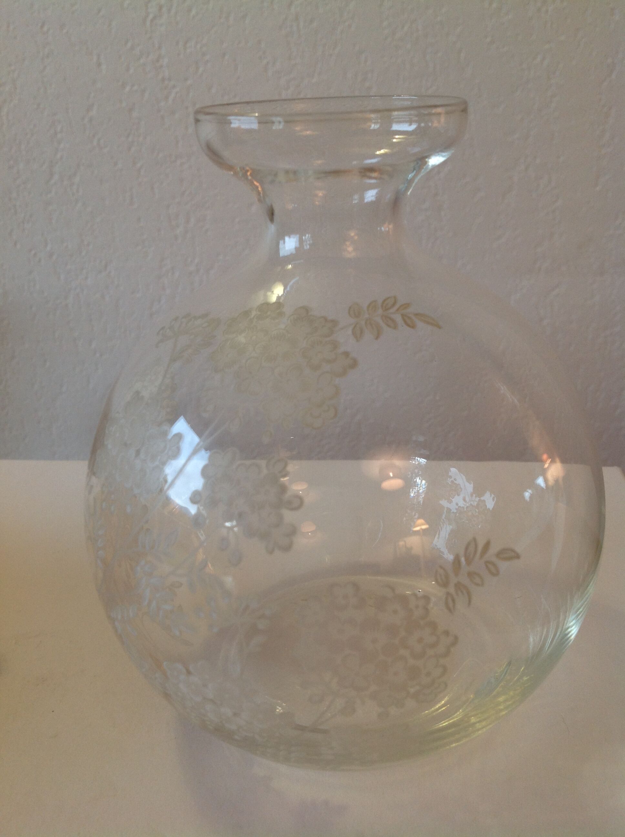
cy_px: 418
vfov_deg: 52.7
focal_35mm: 35
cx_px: 312
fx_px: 845
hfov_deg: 40.6
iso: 50
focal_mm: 4.28
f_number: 2.4
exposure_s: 1/17
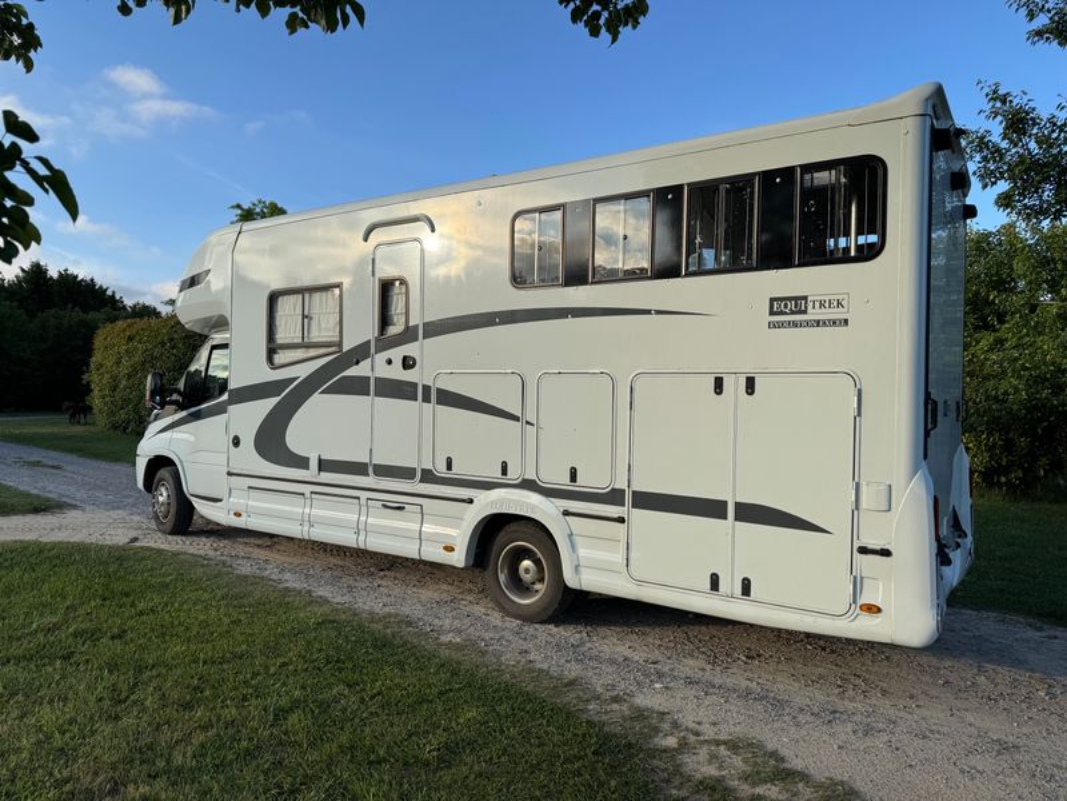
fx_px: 740
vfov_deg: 56.8
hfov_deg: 71.6
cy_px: 400
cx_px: 534
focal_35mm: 24
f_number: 1.78
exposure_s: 1/2252
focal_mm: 6.76
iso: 80
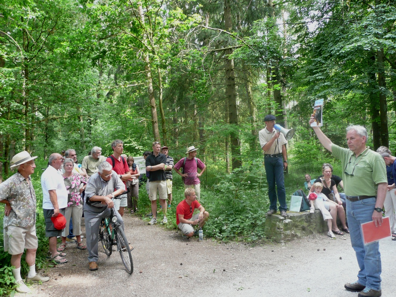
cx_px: 198
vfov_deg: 49.7
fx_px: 320
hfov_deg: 63.4
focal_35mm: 28
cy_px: 148
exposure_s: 1/30
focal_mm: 4.6
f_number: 3.3
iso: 125
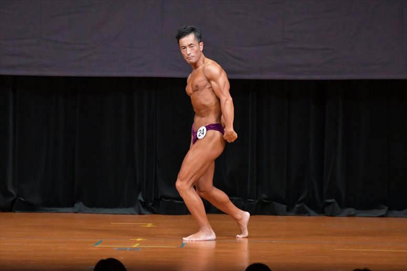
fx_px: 3221
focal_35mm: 285
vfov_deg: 4.8
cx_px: 204
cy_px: 136
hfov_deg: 7.2
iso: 5000
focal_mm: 190
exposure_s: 1/400
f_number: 5.6
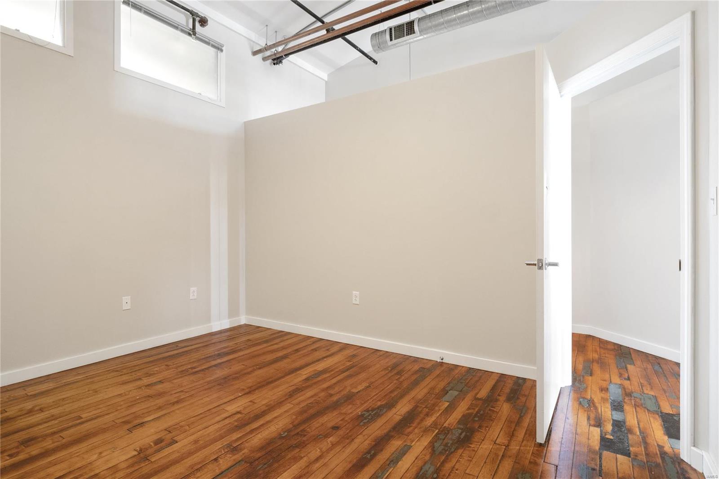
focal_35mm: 18
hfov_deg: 90.0
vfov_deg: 67.4
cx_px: 360
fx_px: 359
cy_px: 240
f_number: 8
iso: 400
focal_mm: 9
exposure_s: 1.3
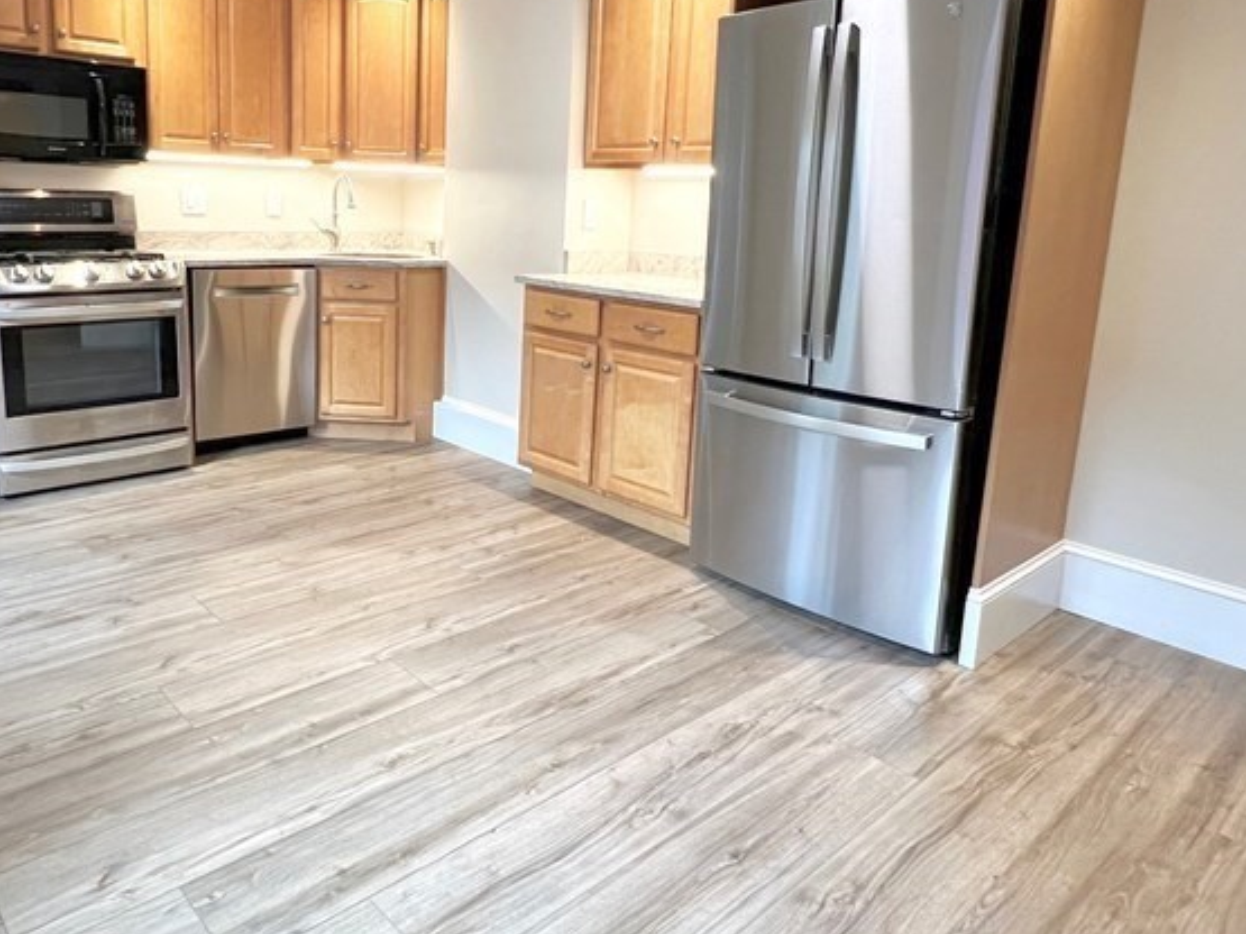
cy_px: 361
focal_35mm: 24
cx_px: 514
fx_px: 864
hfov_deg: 71.0
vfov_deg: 56.2
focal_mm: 1.57
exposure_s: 1/120
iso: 200
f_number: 1.8
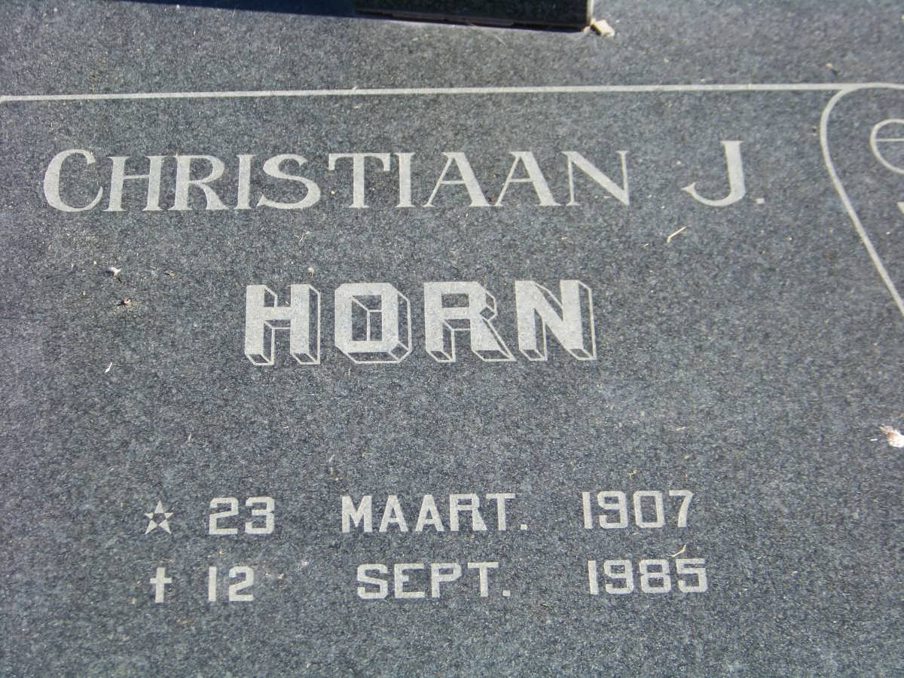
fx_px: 2768
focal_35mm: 106
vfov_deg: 14.0
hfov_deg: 18.5
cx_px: 452
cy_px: 339
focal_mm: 17.6
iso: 64
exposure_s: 1/640
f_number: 3.2
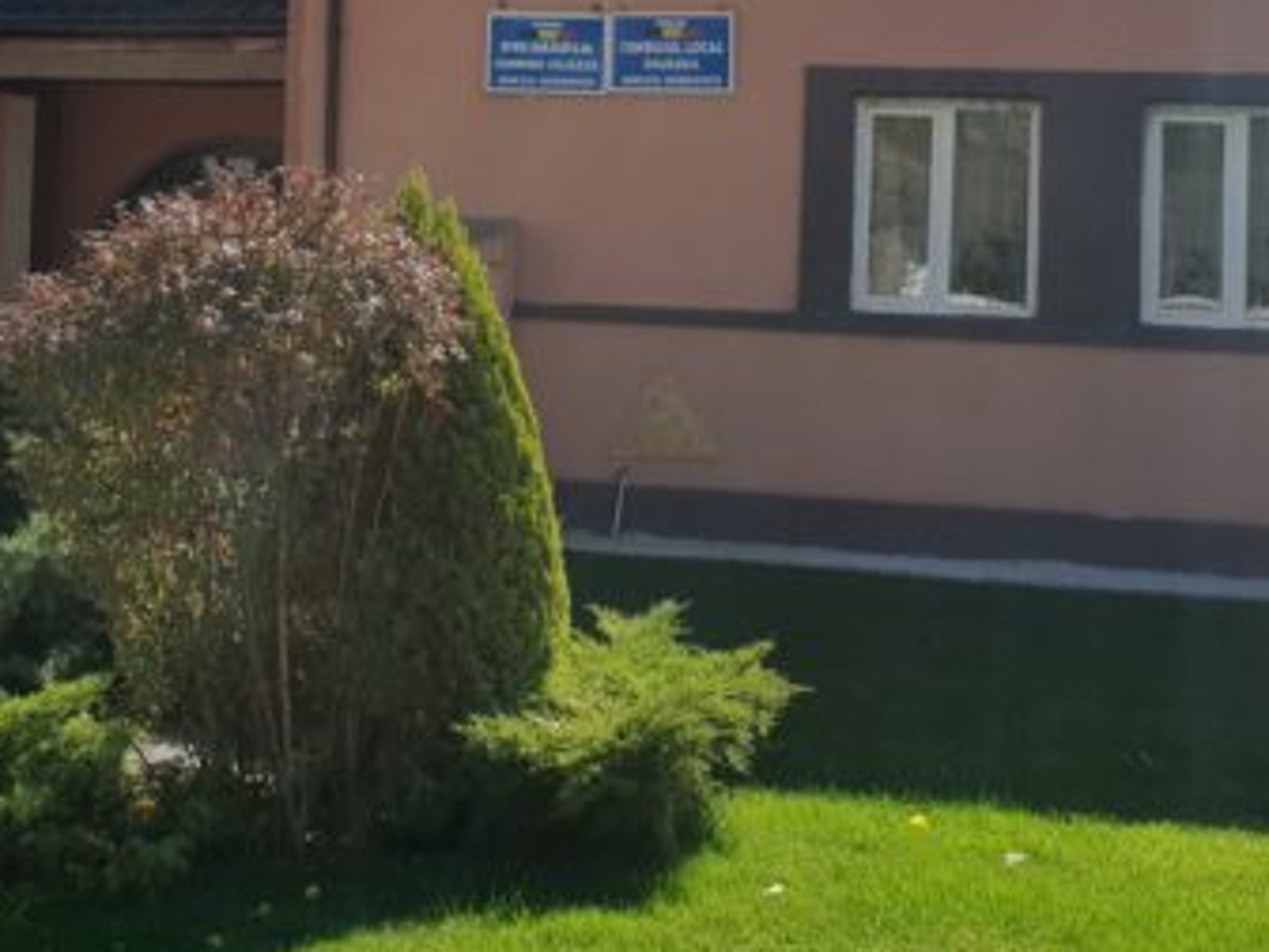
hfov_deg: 32.9
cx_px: 423
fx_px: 2126
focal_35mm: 58
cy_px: 172
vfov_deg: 24.8
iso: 50
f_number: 2.4
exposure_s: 1/652
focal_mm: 4.3
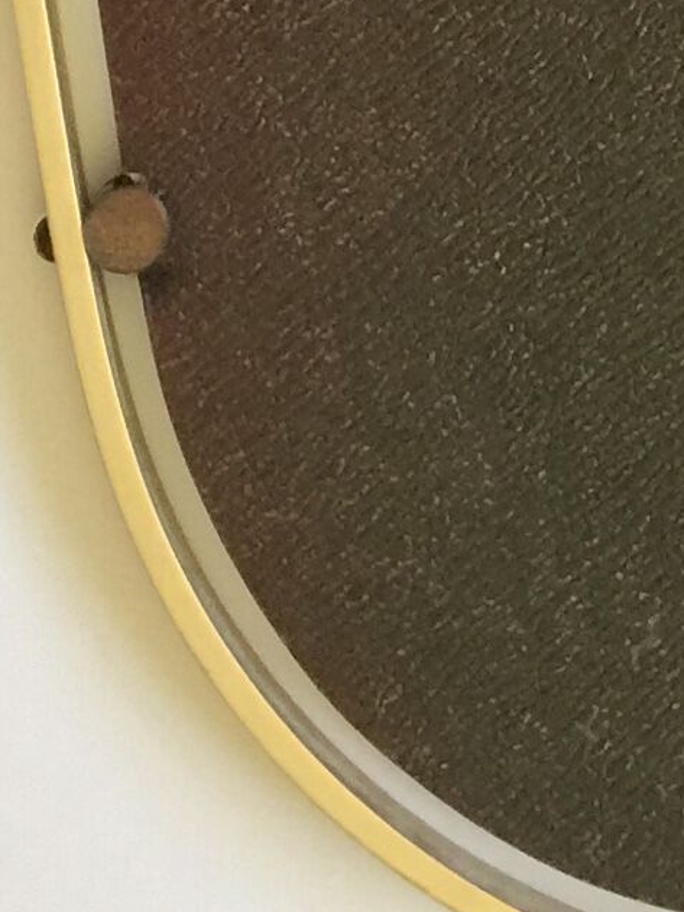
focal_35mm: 150
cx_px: 980
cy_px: -1201
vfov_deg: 11.2
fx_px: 3953
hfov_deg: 9.6
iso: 64
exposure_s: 1/33
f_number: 2.2
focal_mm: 4.15
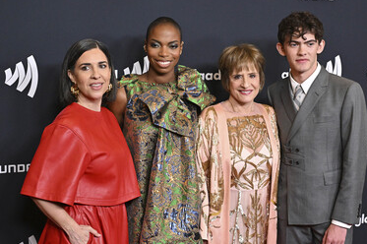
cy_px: 142
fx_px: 591
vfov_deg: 23.3
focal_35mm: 58
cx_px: 198
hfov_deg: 34.5
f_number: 5.6
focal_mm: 48
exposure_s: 1/250
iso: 4000
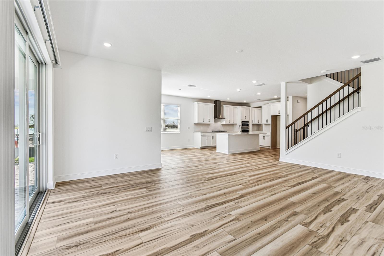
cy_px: 128
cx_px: 192
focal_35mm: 15
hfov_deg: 100.4
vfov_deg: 77.3
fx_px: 160
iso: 100
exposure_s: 1/200
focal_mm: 10
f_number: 7.1
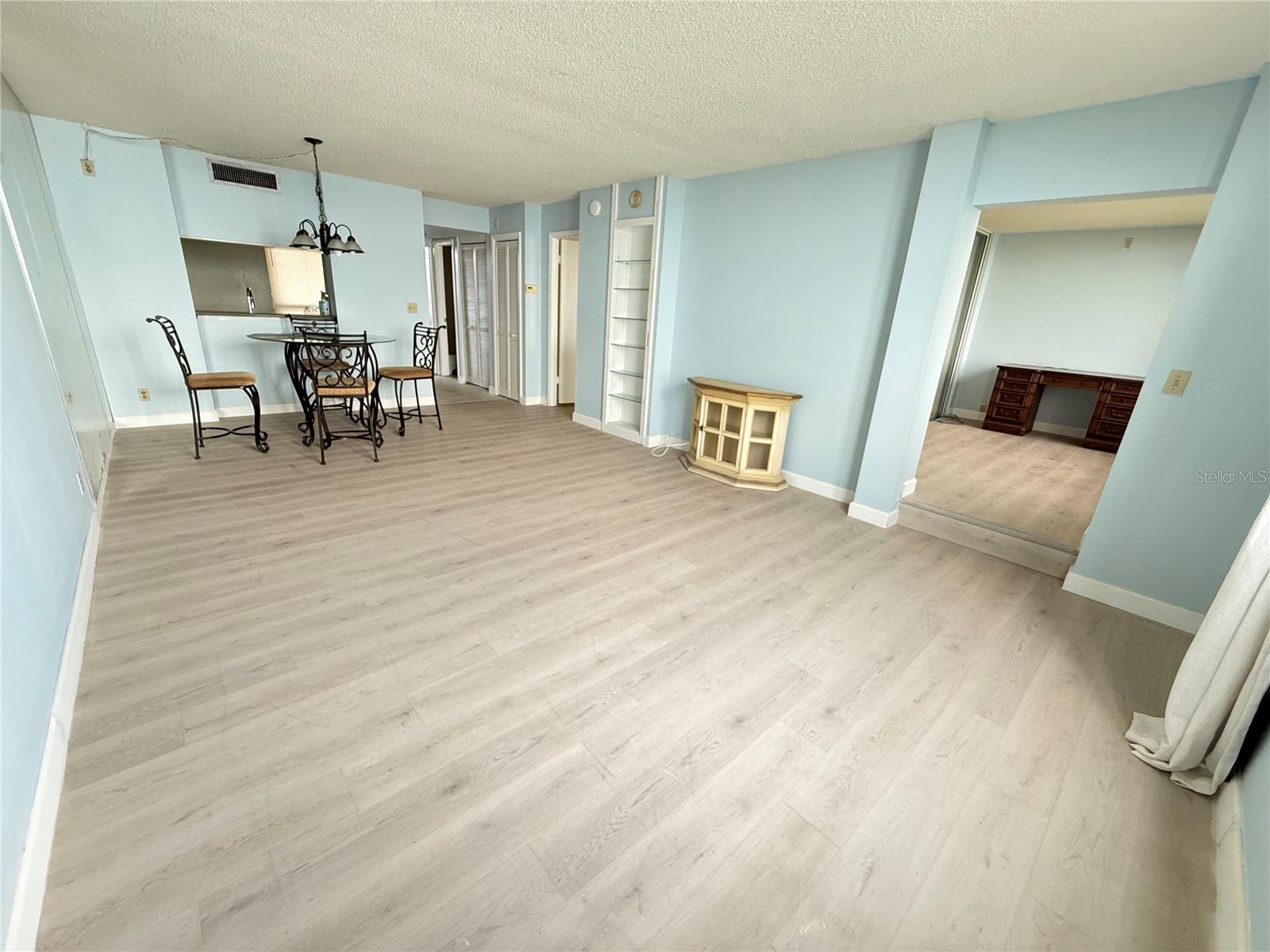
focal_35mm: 14
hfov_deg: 102.1
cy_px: 476
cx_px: 635
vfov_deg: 85.7
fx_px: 514
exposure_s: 1/81
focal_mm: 2.22
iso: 400
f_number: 2.2
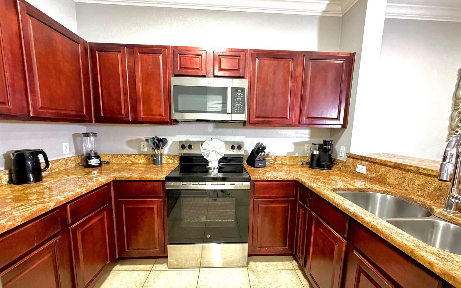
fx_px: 188
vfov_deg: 74.7
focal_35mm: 15
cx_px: 231
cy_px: 155
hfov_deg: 101.5
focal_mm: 2.22
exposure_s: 1/60
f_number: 2.2
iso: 500
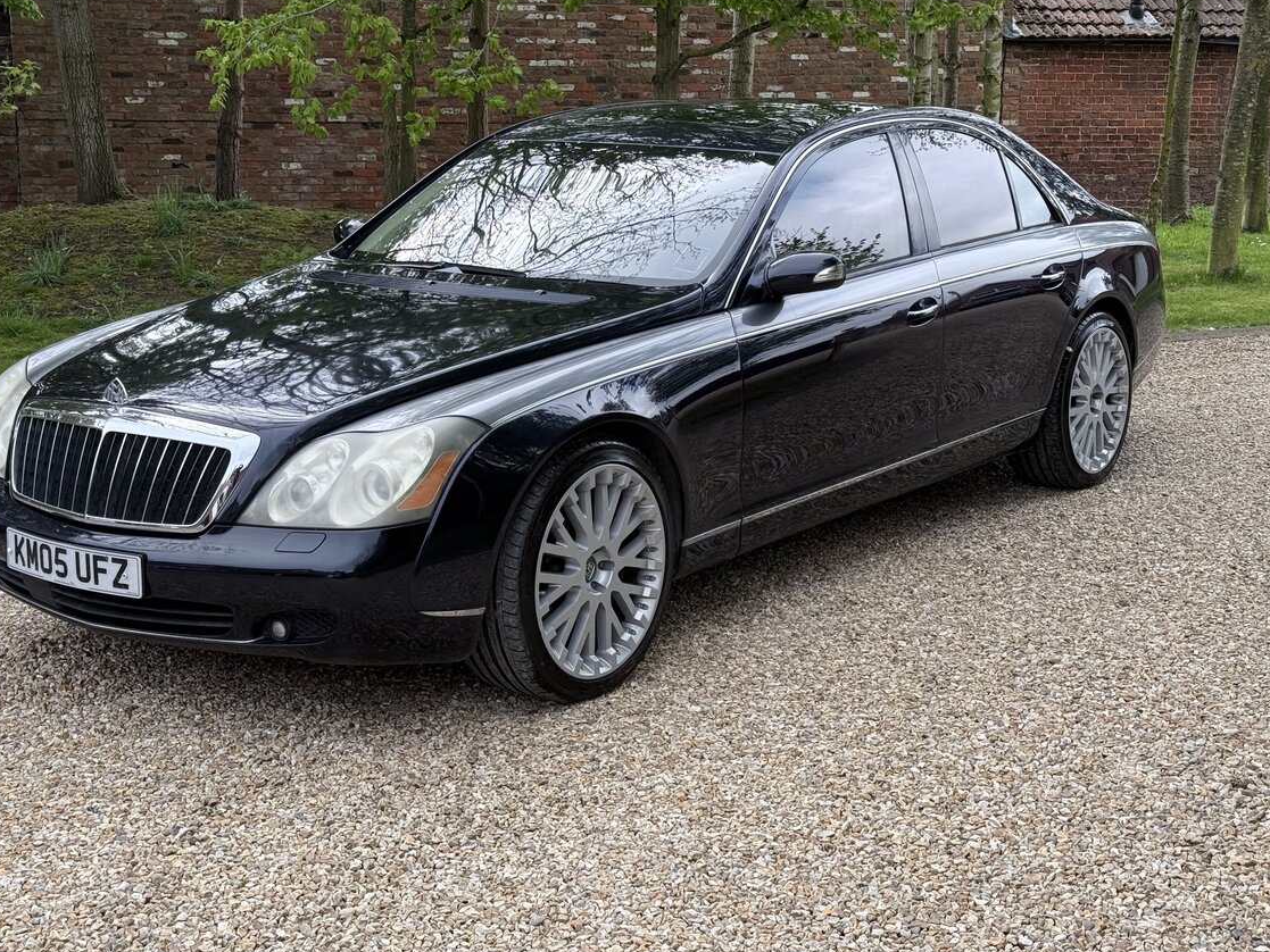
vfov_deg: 26.6
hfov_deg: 34.9
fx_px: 2018
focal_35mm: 55
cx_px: 661
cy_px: 437
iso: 100
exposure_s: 1/802
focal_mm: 6.76
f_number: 1.78
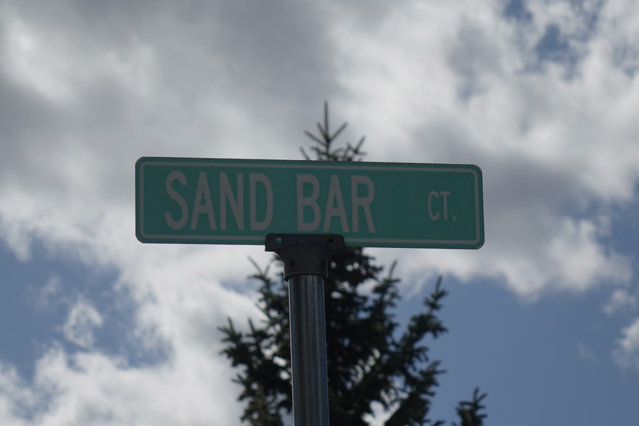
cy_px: 230
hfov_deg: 13.2
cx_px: 348
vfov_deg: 8.8
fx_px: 2769
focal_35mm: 156
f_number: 4
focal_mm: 51.75
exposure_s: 1/400
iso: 125
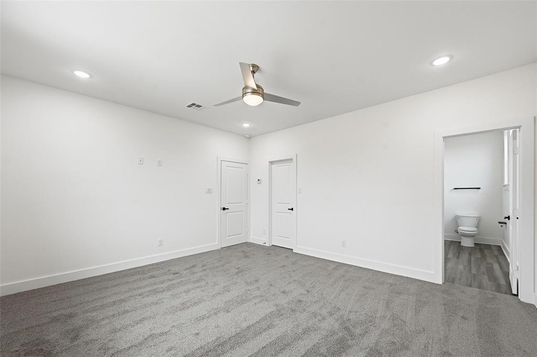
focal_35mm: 14
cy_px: 178
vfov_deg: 79.1
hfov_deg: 102.4
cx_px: 268
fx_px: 216
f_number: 7.1
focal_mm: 14.5
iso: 1000
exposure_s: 1/2500
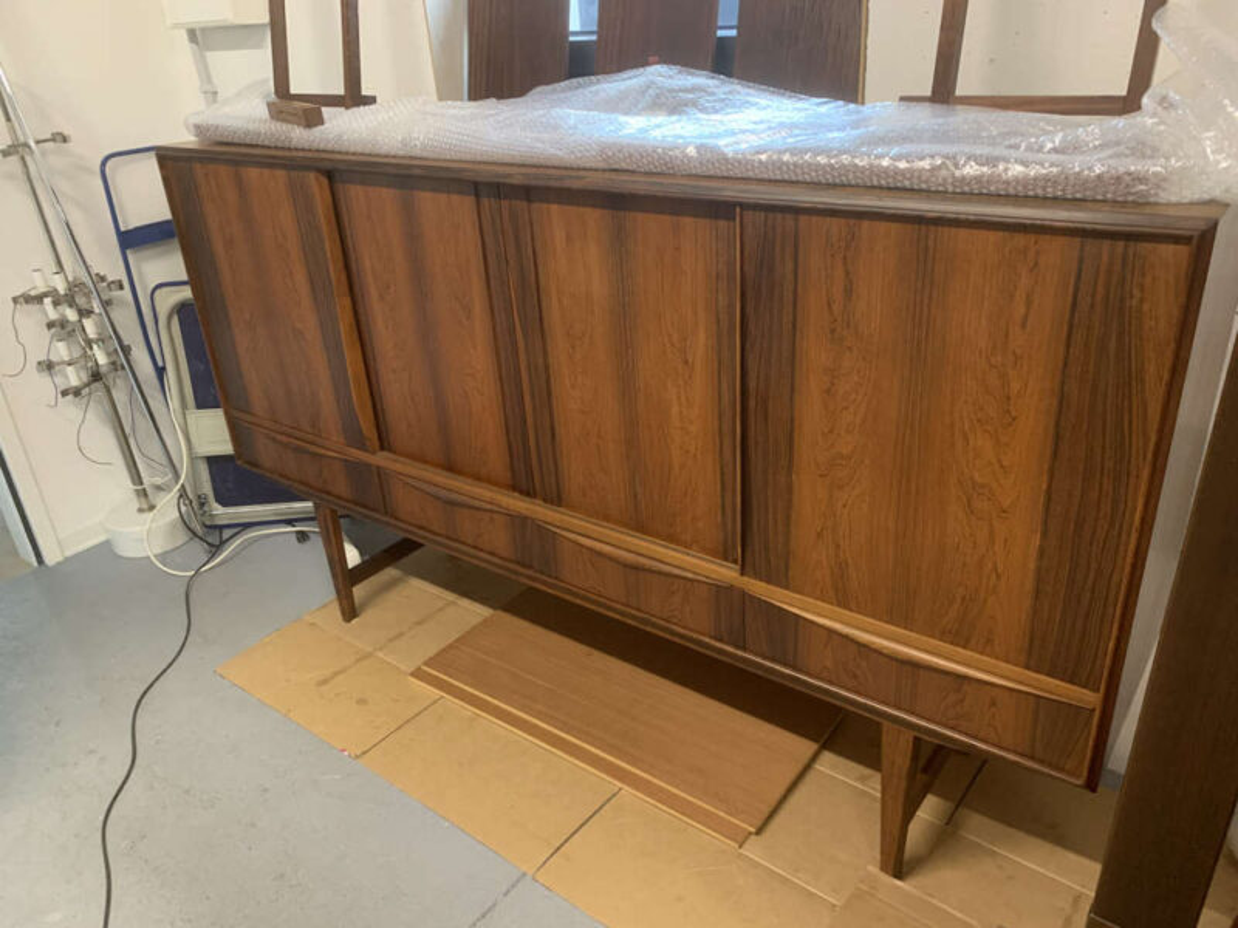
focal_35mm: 26
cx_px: 619
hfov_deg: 67.3
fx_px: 930
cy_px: 464
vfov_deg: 53.1
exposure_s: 1/50
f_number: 1.8
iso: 400
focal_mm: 4.25
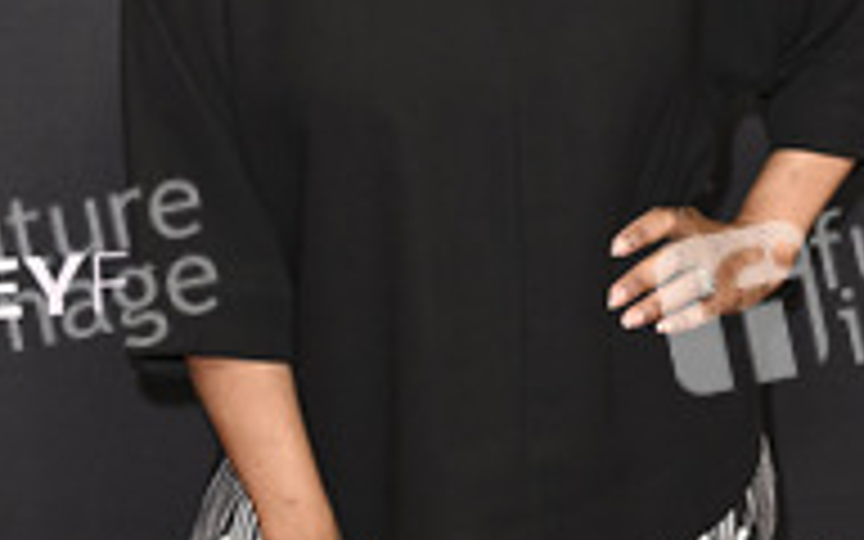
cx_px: 477
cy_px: 63
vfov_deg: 10.9
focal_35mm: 119
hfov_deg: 17.5
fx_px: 2802
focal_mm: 56
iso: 2500
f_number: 5.6
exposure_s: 1/320
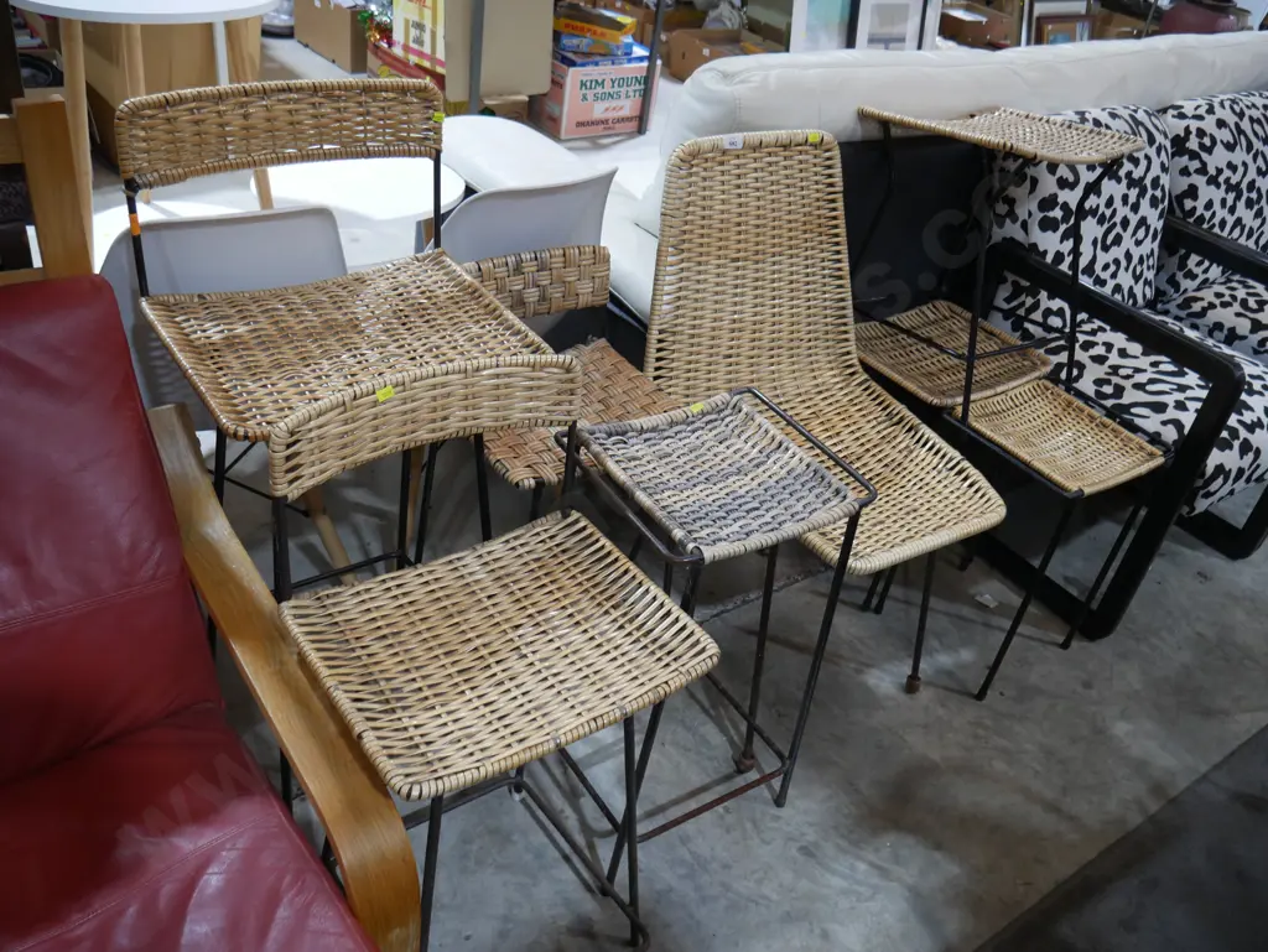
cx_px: 634
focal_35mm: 28
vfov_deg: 49.8
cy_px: 476
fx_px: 1026
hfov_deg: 63.4
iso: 400
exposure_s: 1/60
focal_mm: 14
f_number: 3.5
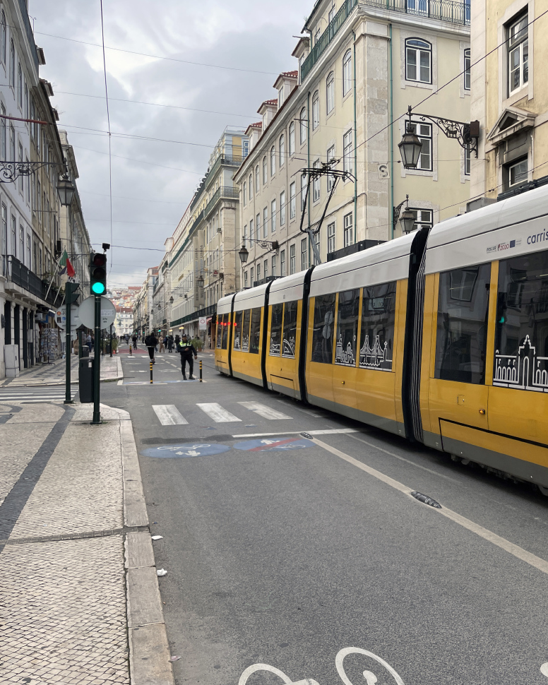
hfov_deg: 41.8
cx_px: 426
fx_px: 689
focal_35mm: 34
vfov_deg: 52.8
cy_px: 342
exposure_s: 1/458
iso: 32
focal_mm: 4.2
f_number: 1.6
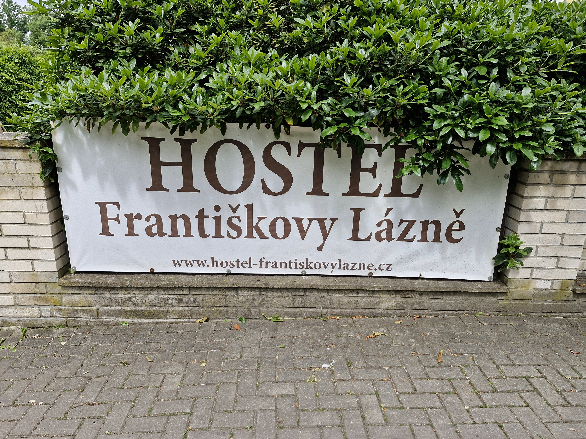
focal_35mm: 23
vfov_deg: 58.9
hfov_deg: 73.9
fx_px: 389
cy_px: 220
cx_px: 293
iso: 50
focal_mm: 5.54
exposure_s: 1/1019
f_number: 1.8
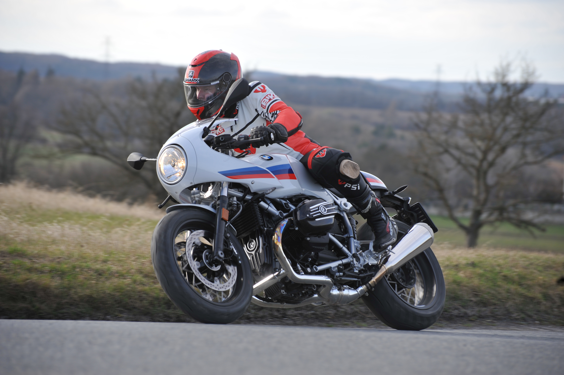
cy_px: 188
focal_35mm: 155
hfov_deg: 13.3
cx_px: 282
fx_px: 2427
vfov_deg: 8.8
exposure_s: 1/500
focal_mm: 155
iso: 200
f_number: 5.6
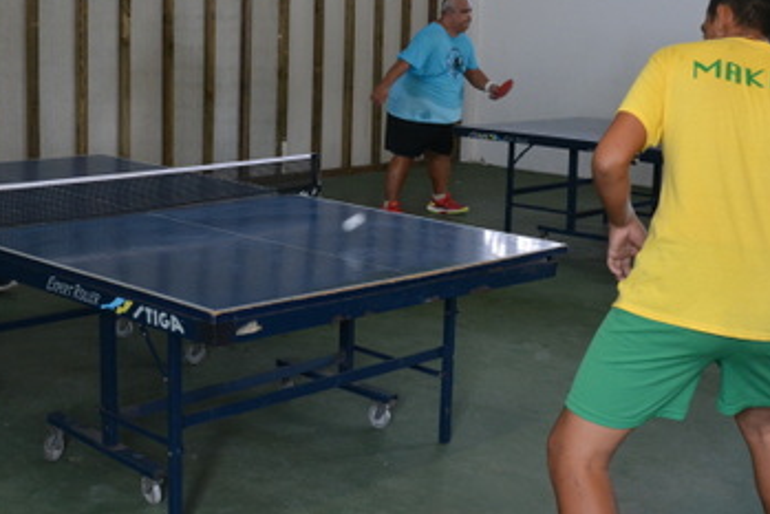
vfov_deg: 24.5
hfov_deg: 36.2
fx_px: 1177
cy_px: 173
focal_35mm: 55
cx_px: 327
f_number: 5
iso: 1000
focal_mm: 20
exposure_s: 1/100
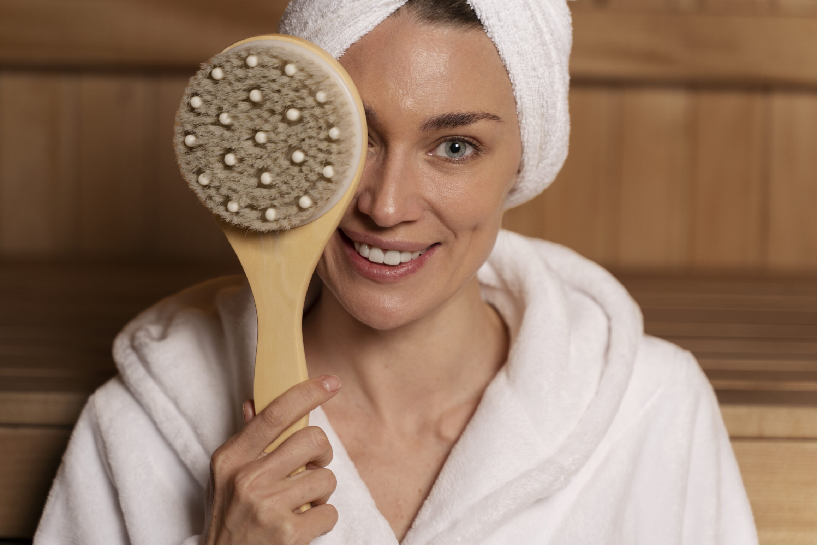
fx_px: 1884
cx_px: 376
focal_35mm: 83
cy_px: 252
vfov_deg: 16.5
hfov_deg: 24.5
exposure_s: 1/160
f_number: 2.8
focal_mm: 75
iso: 160
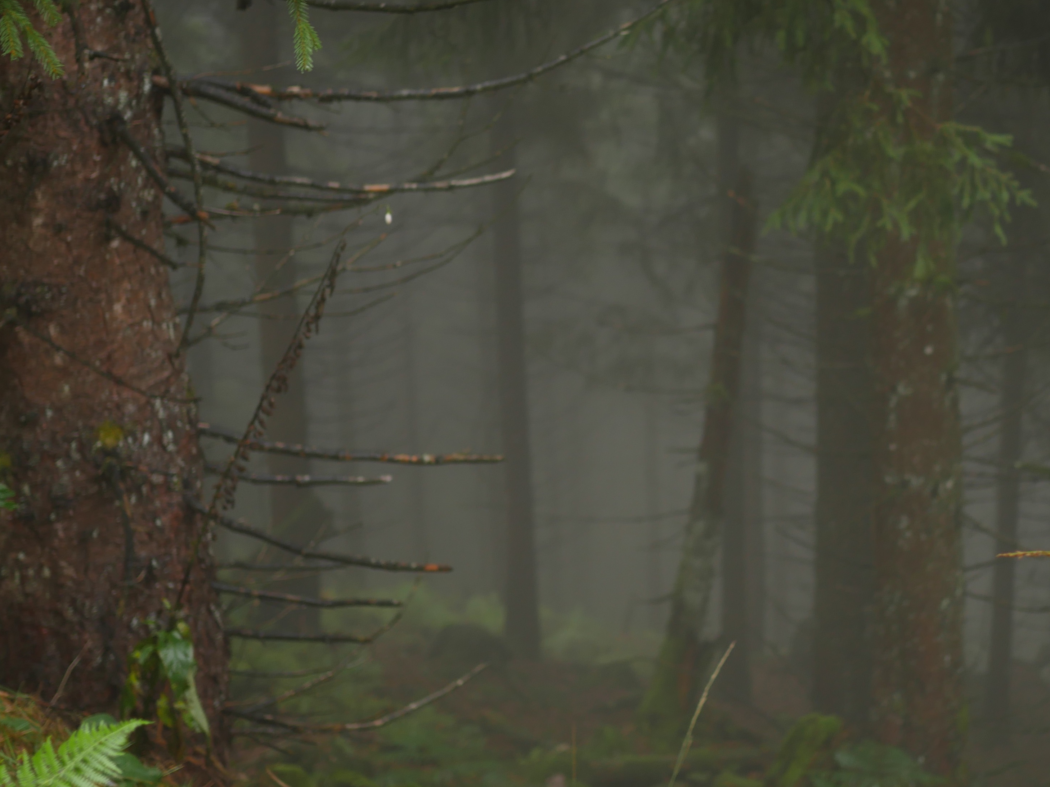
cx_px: 734
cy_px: 297
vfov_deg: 18.6
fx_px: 2396
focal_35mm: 79
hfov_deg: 24.5
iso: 200
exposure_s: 1/50
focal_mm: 25
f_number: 1.8
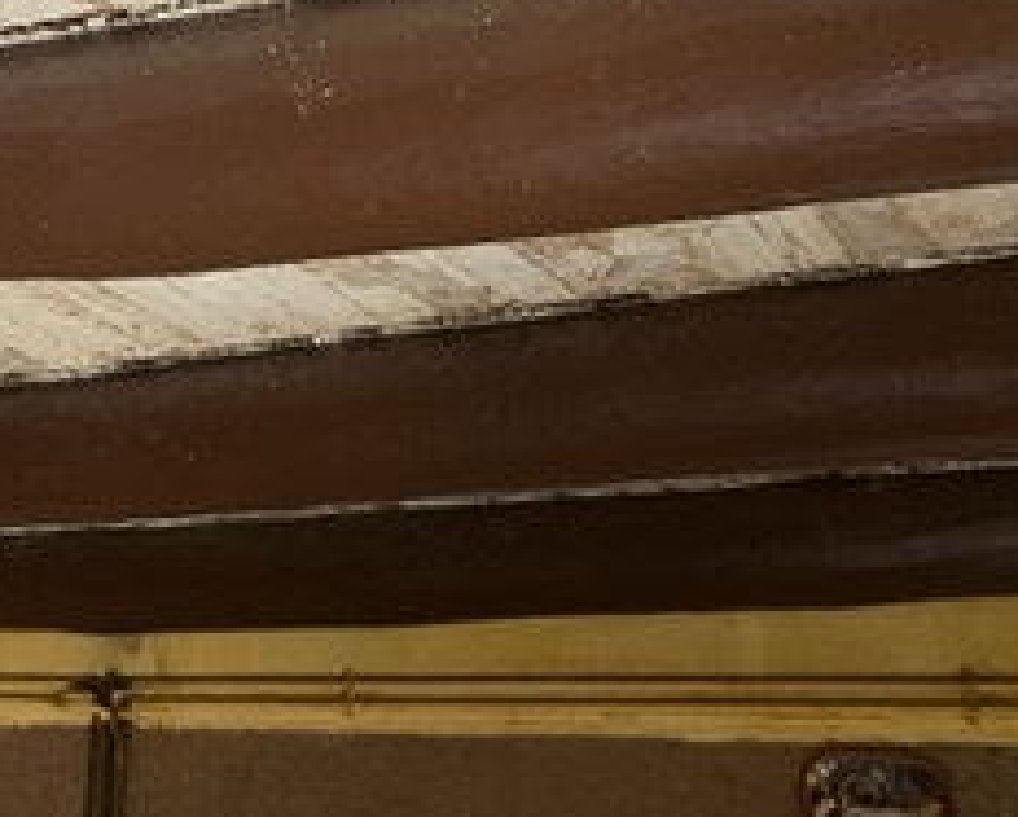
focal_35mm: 70
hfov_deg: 26.0
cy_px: 40
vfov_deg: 21.3
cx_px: 48
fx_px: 2111
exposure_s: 1/89
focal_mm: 5.1
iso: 125
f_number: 1.6
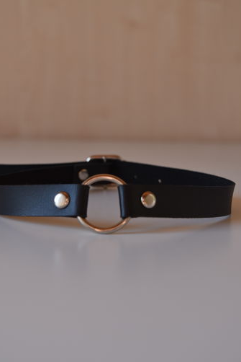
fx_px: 558
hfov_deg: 24.4
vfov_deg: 35.9
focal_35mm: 56
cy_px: 176
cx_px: 106
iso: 100
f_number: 5.6
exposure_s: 1/160
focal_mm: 31
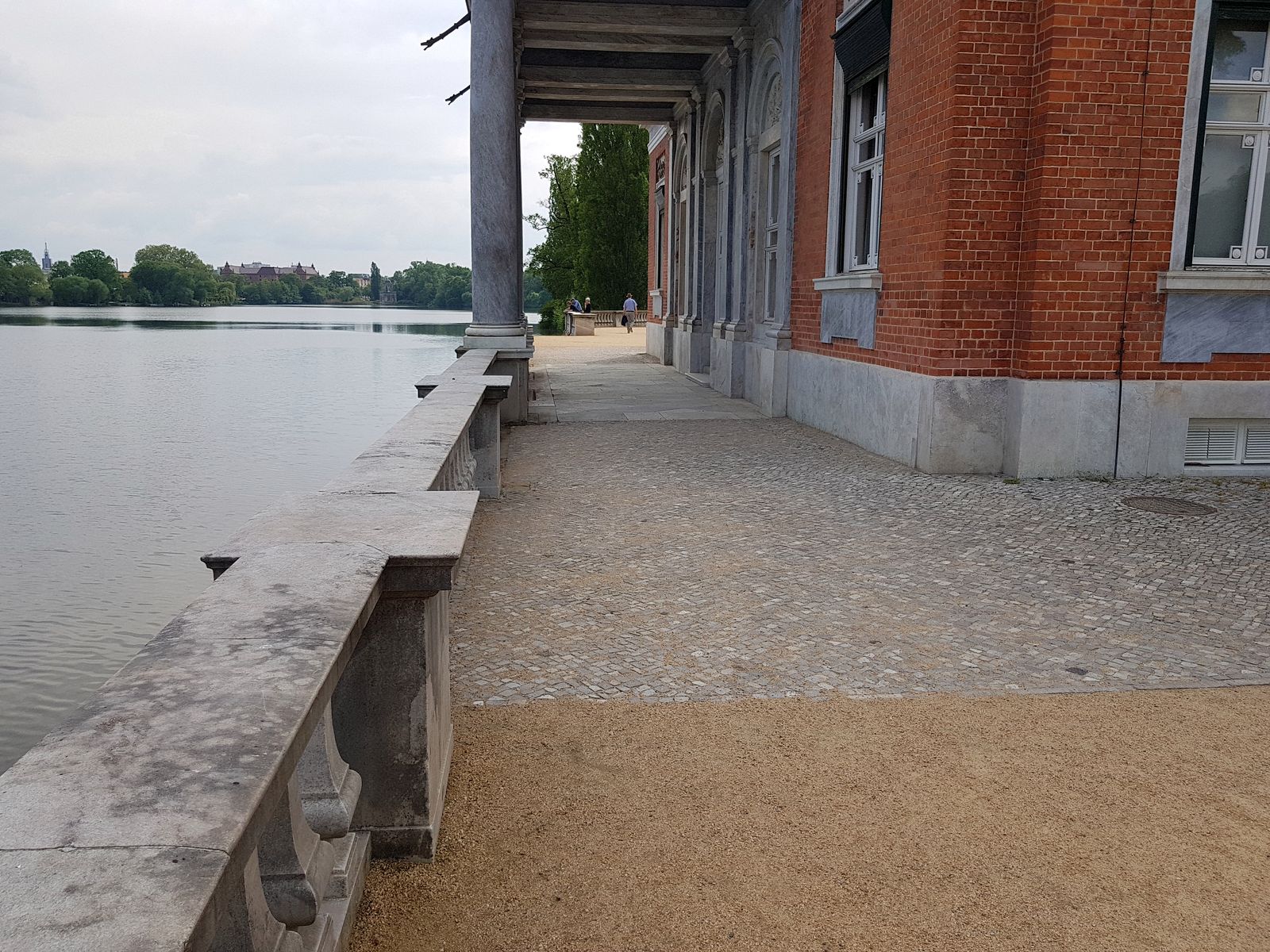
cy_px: 476
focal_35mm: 26
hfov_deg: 67.3
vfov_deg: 53.1
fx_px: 954
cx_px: 635
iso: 50
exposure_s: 1/1916
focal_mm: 4.2
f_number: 1.7
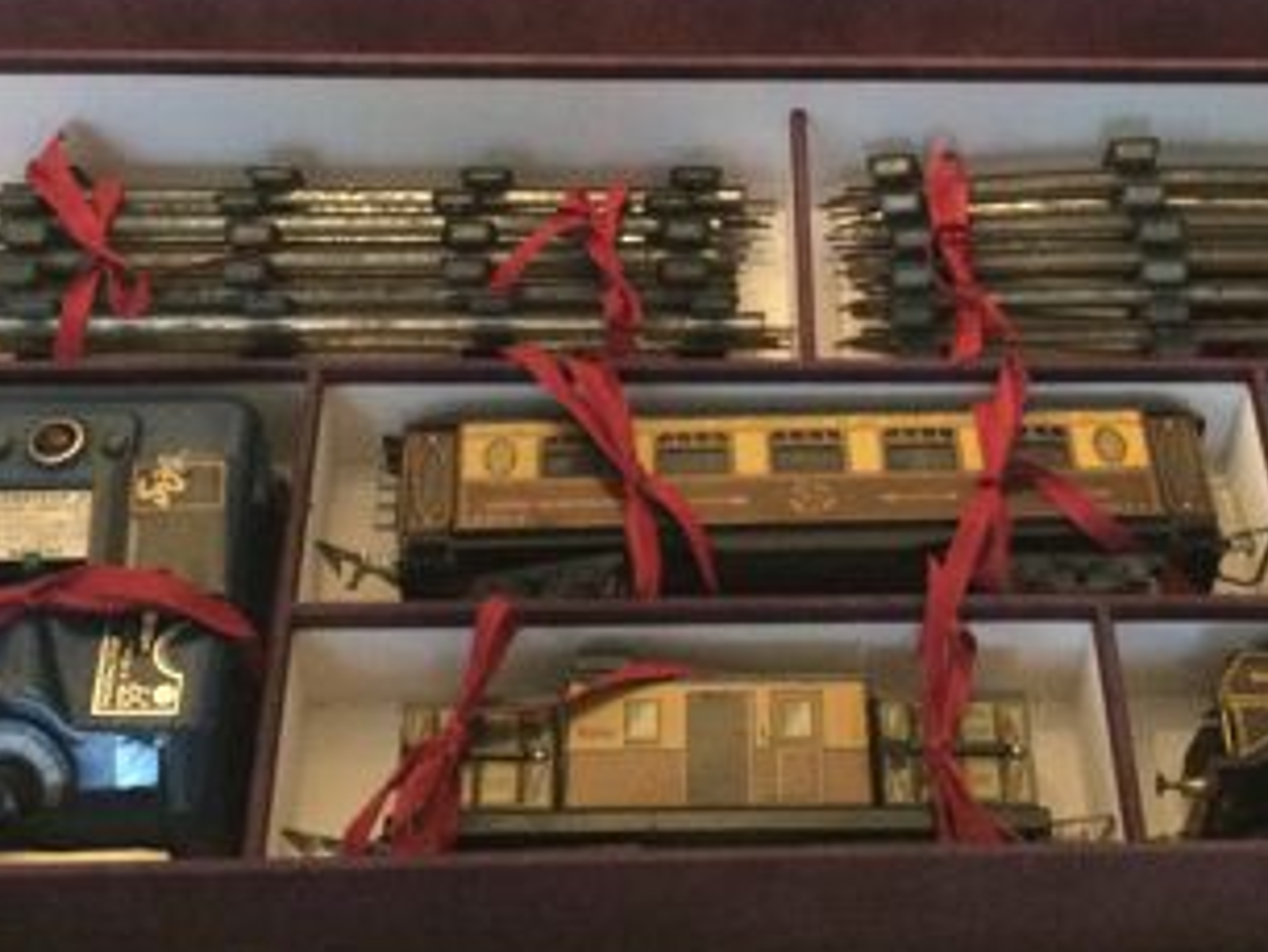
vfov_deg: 23.6
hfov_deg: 31.6
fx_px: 2235
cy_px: 141
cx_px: 740
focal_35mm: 61
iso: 200
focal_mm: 3.3
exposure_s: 1/17
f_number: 2.4
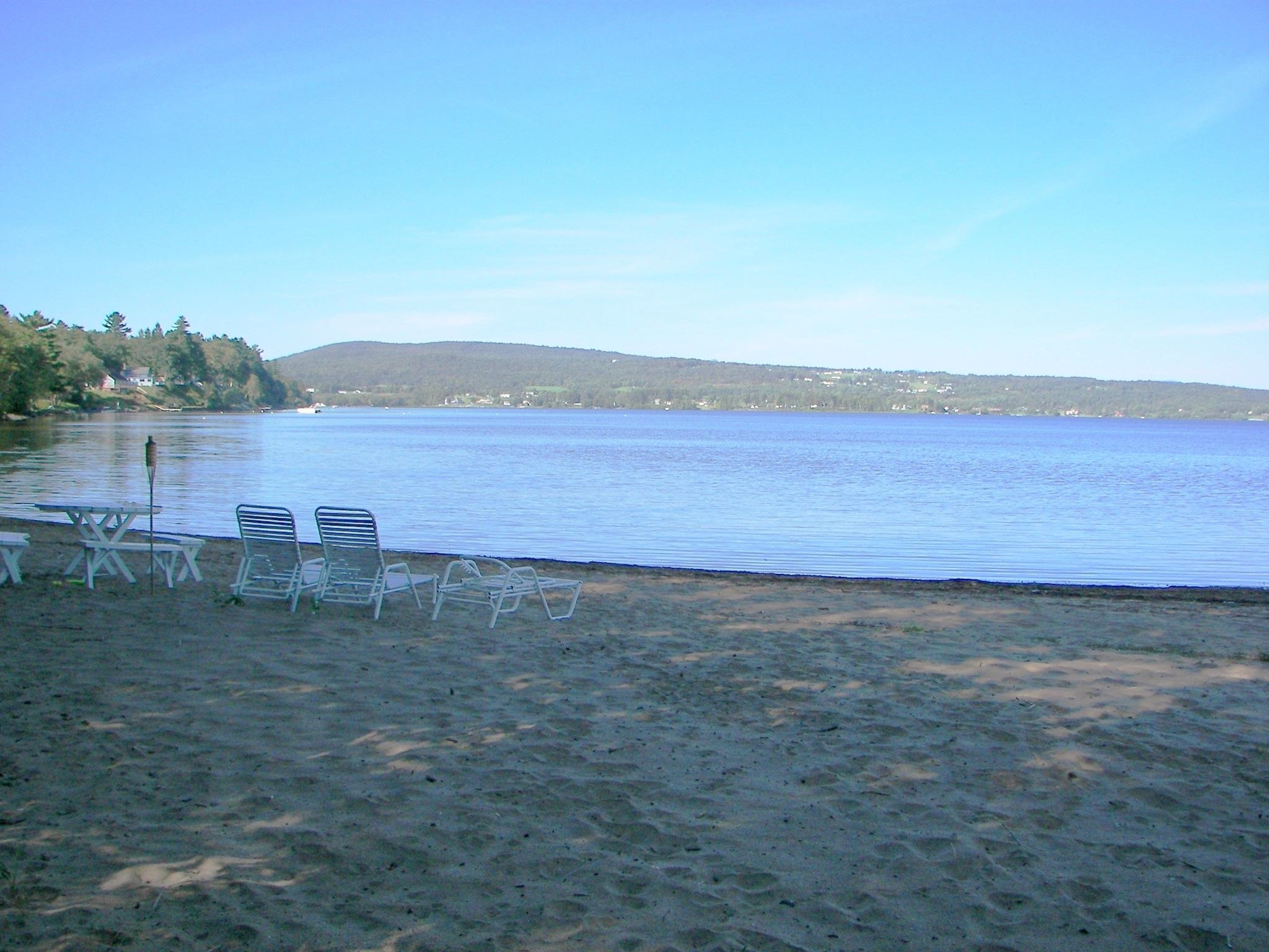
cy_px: 476
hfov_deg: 51.4
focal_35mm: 36
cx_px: 634
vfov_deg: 39.7
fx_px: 1320
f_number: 2.8
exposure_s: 1/800
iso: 50
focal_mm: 6
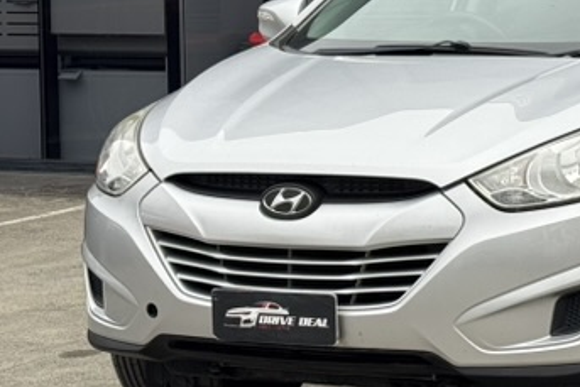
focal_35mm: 149
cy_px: 122
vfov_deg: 9.2
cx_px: 609
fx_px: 2401
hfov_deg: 13.5
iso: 64
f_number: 1.78
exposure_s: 1/488
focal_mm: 6.76
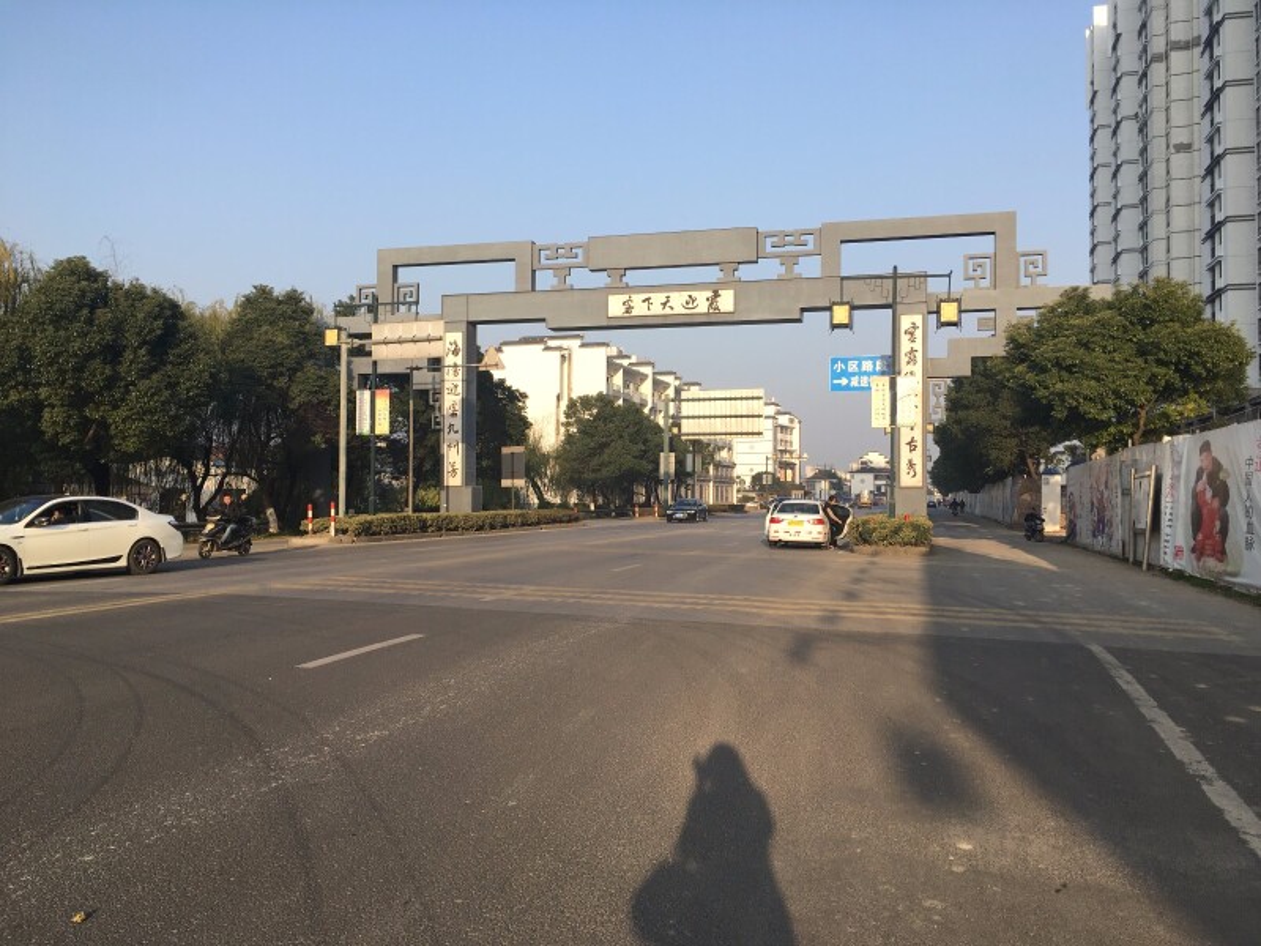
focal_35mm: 29
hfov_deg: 61.7
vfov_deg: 48.2
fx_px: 1056
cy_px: 473
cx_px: 630
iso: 25
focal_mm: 4.15
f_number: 2.2
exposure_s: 1/601
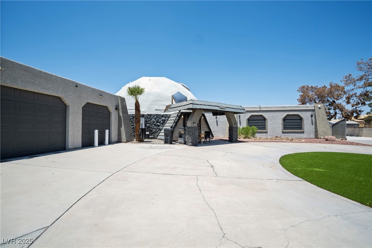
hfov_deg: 104.3
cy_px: 124
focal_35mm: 14
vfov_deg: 81.2
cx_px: 186
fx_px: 145
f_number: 9
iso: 100
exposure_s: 1/250
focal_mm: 14
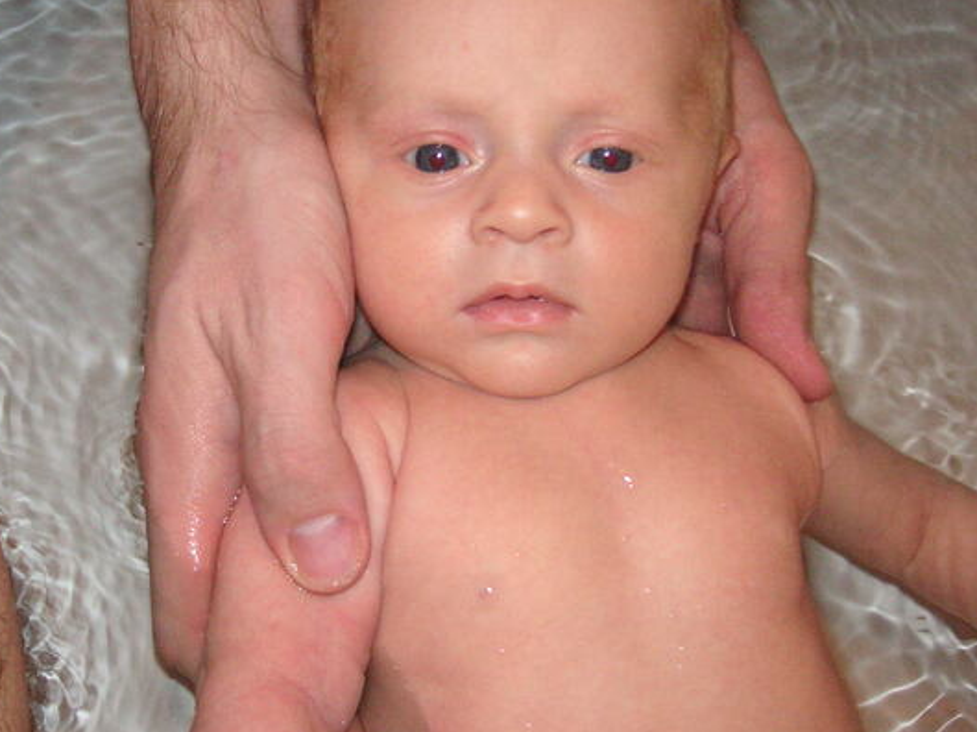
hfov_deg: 34.2
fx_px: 1579
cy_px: 344
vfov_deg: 26.1
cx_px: 386
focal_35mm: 56
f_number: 2.8
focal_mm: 6.1
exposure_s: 1/45
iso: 160
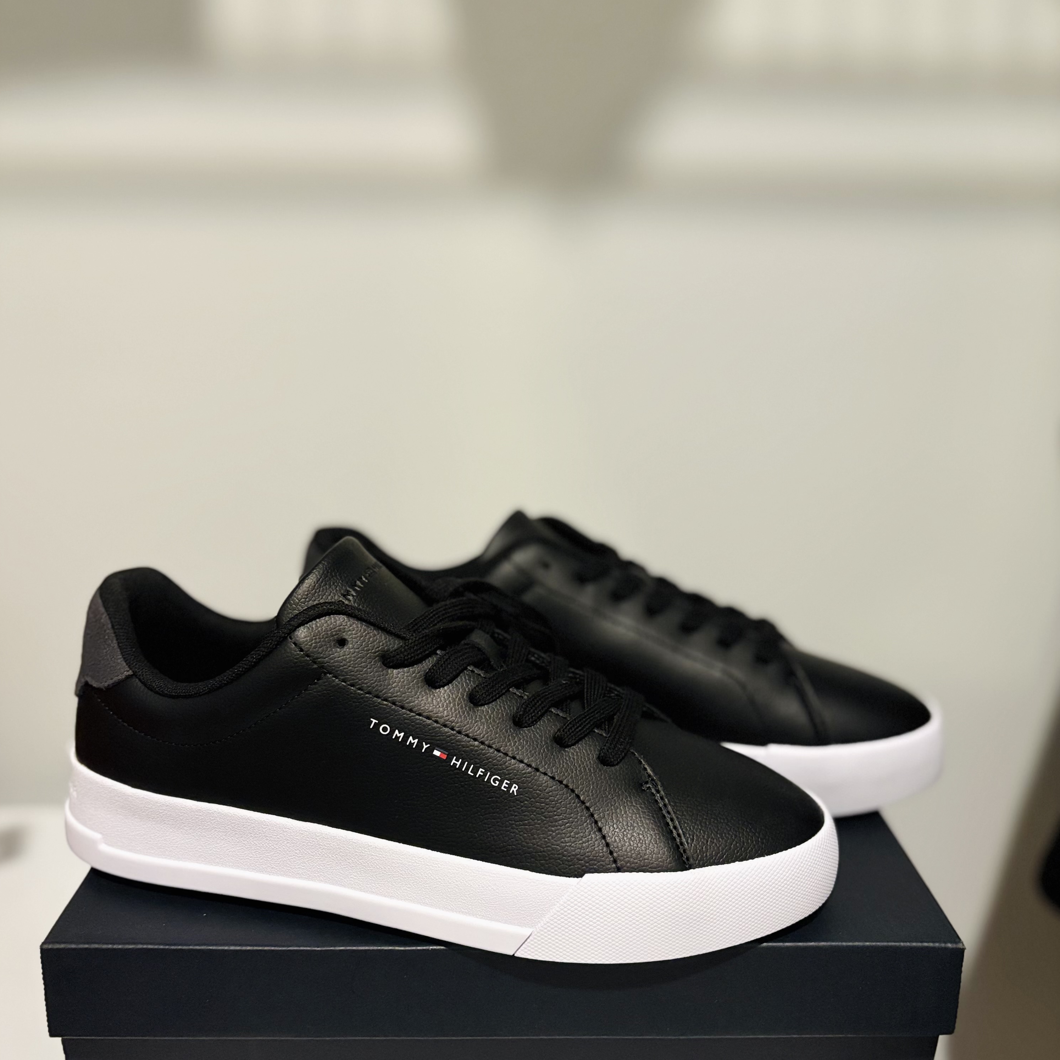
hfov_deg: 52.5
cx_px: 526
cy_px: 628
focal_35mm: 31
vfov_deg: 52.2
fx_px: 1074
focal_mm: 5.96
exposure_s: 1/60
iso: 500
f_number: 1.6
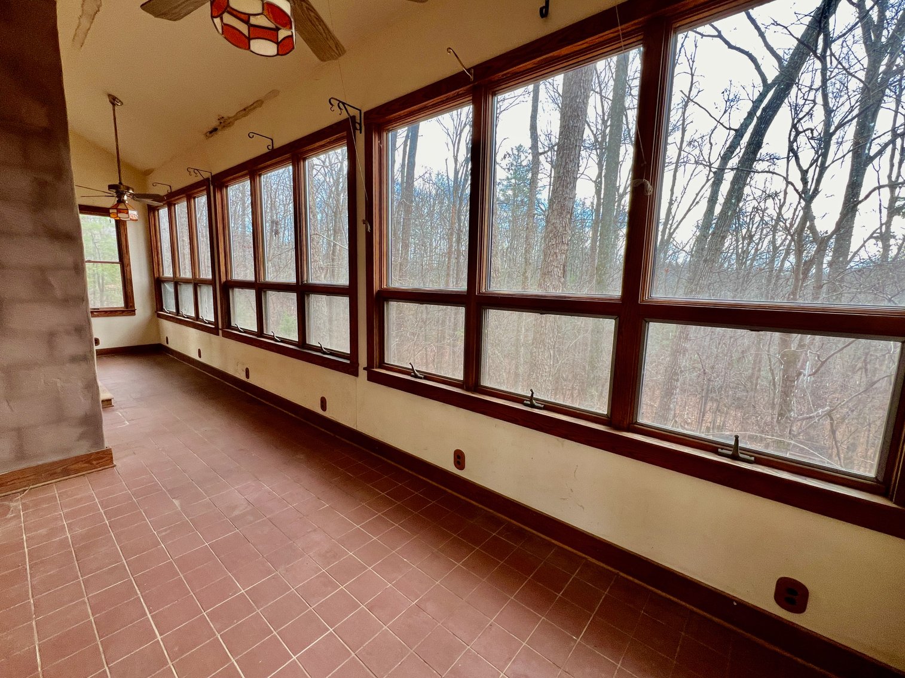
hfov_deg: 106.2
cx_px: 452
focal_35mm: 13
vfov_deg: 89.9
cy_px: 339
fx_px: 340
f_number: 1.8
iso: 64
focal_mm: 1.57
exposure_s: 1/99
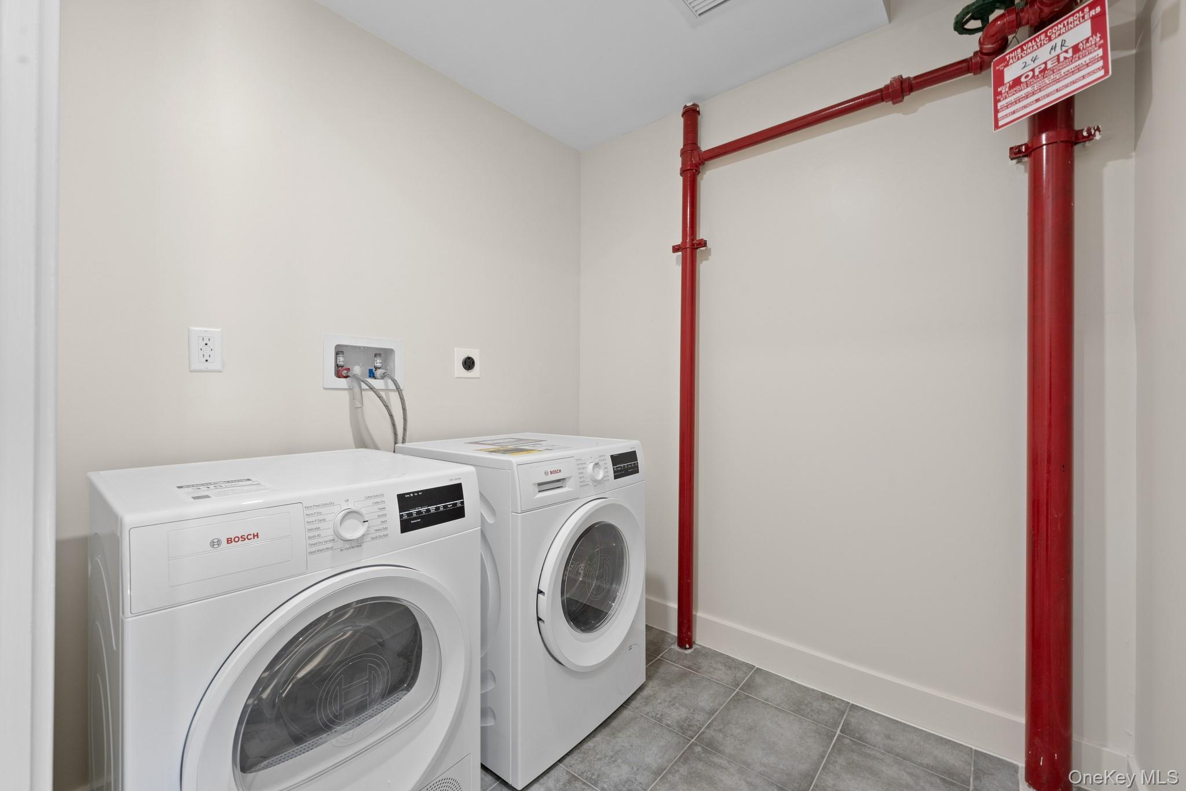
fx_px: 461
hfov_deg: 104.3
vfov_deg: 81.2
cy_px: 396
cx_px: 593
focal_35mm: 14
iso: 200
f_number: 10
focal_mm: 14
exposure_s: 1/2
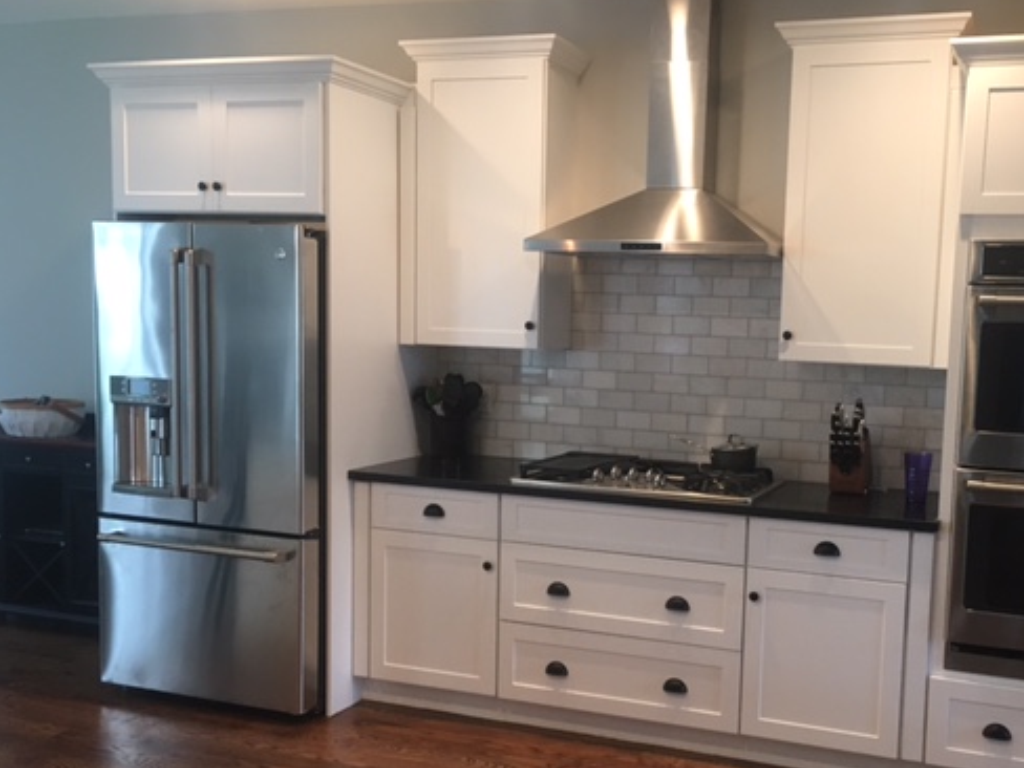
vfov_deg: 37.6
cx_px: 663
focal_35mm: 38
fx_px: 1124
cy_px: 441
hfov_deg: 48.3
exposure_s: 1/30
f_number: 2.2
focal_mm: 4.15
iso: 80
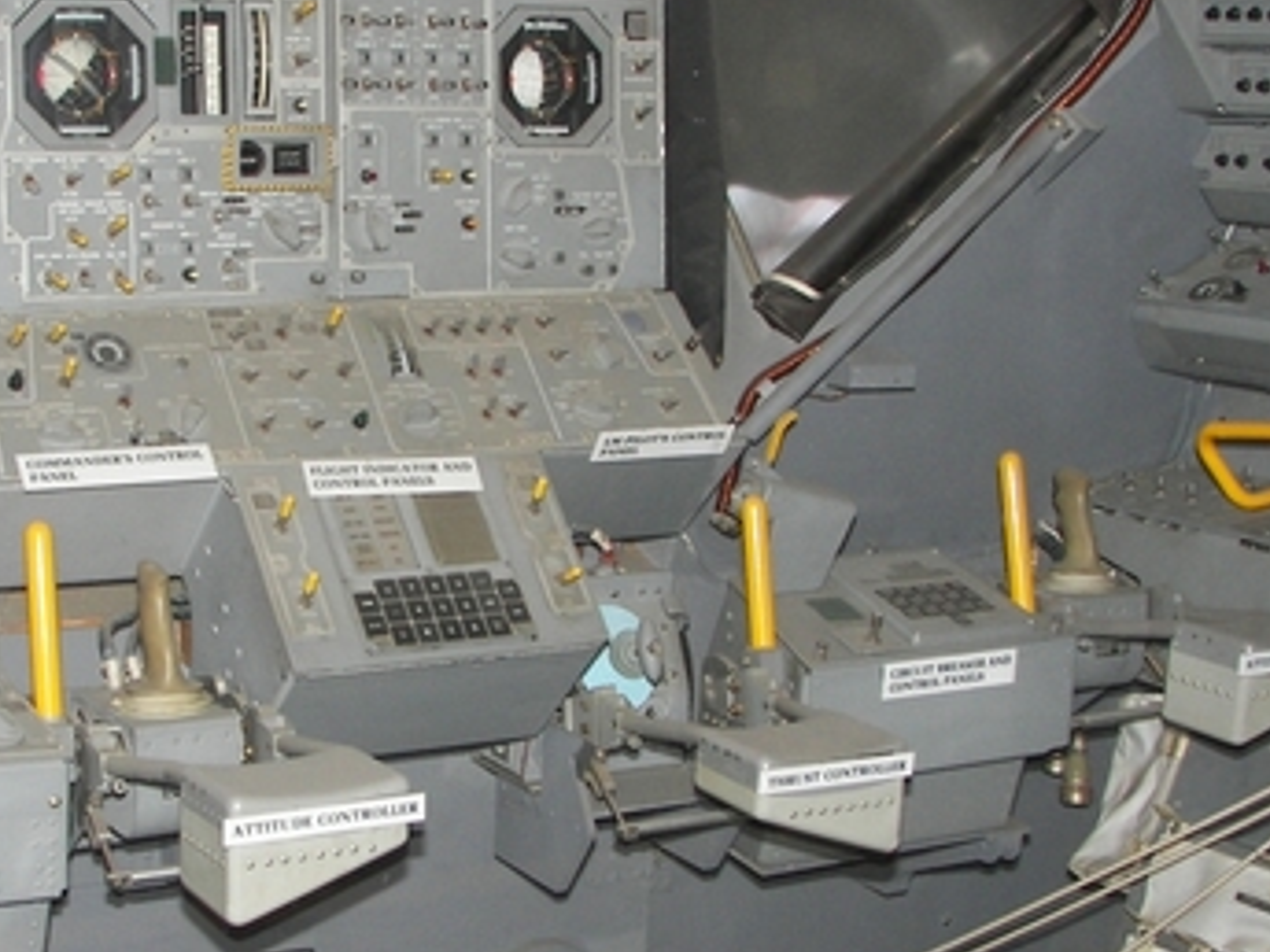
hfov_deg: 28.7
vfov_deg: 21.9
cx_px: 391
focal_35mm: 67
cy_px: 472
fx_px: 2458
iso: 100
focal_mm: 6
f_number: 2.8
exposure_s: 1/30
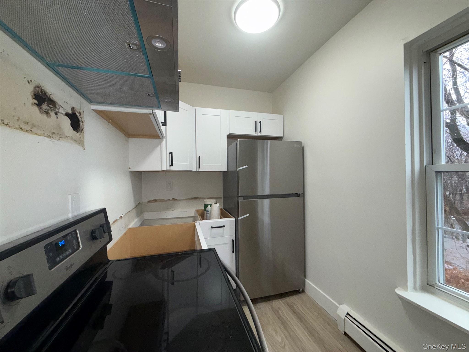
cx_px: 234
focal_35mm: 14
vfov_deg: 85.7
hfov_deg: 102.1
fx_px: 190
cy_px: 176
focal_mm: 2.22
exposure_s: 1/120
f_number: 2.2
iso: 125
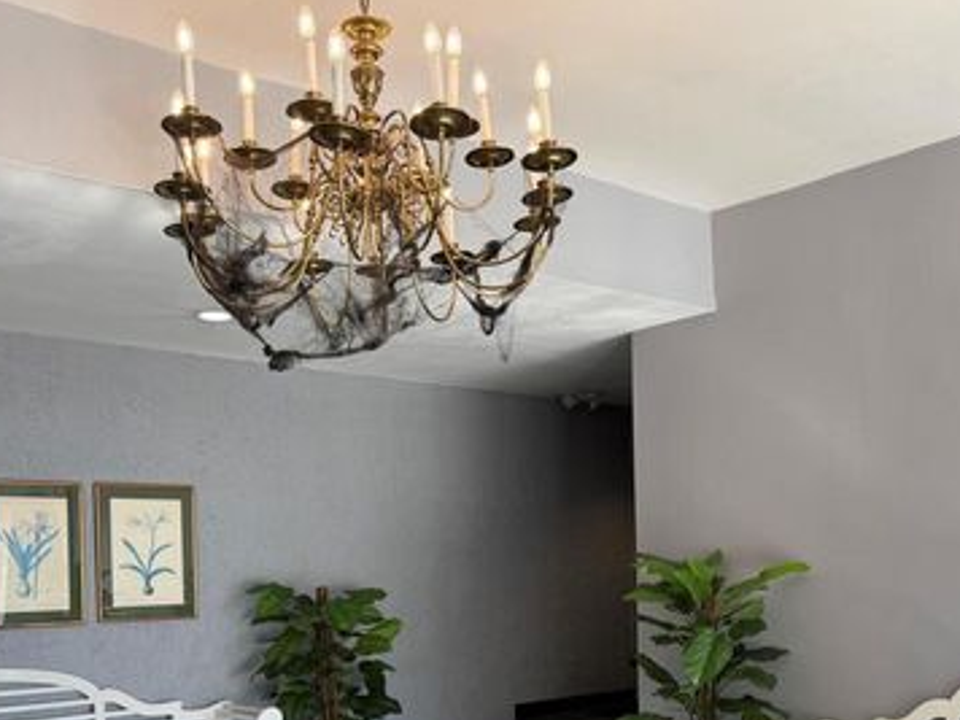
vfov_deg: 34.8
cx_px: 464
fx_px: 1109
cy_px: 584
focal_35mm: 40
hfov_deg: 46.8
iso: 64
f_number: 1.78
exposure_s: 1/120
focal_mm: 6.76
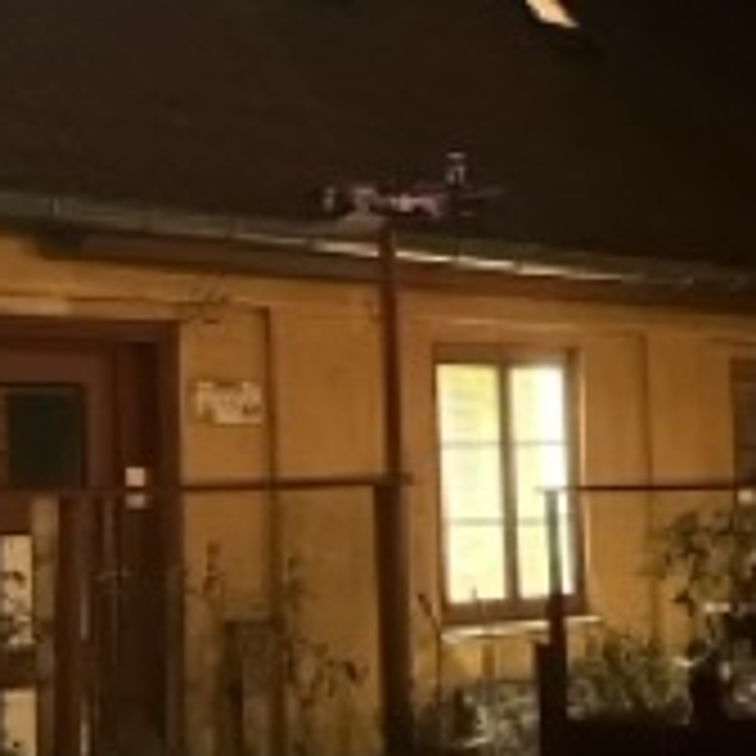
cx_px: 225
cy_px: 342
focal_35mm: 81
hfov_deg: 21.3
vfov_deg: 21.4
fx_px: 2001
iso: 12500
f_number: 1.78
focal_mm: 6.86
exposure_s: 1/5
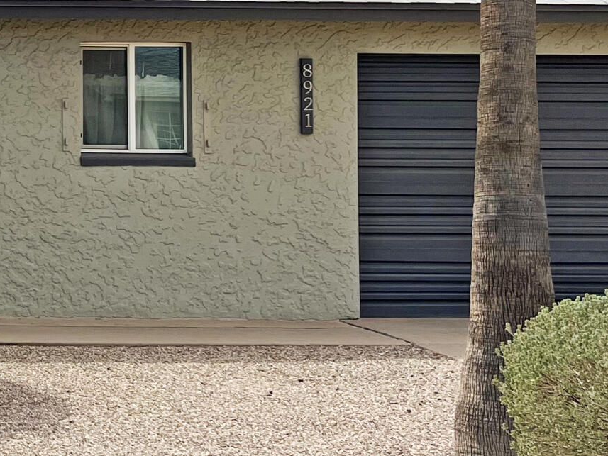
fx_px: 1599
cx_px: -260
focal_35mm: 91
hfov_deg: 19.3
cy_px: 48
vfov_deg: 16.0
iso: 50
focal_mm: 5.7
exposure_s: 1/8696
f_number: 1.5
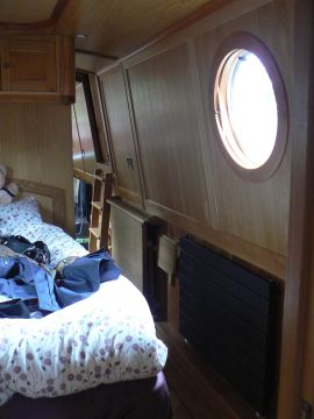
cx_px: 157
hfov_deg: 39.7
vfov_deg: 51.4
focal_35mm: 36
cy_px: 210
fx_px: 435
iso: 200
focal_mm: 6
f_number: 2.8
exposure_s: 1/20
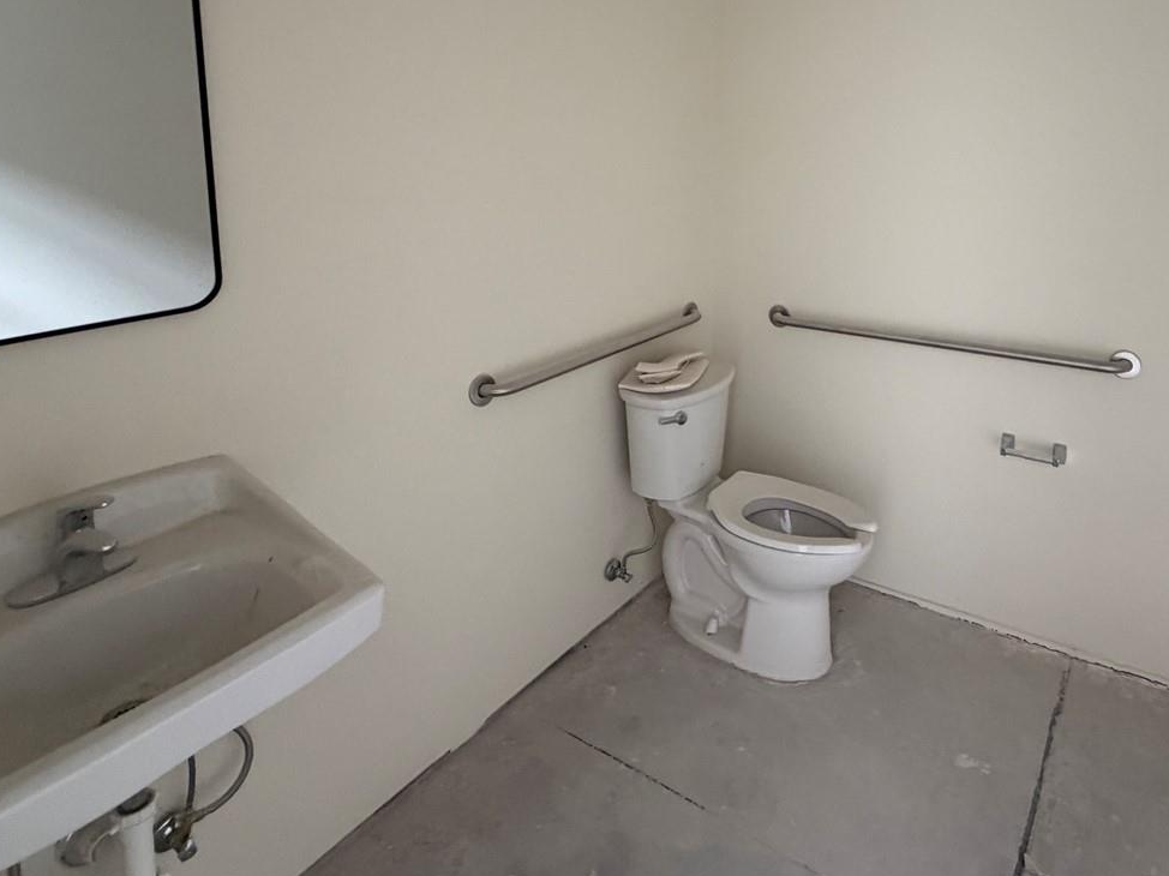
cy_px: 218
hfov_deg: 72.6
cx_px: 738
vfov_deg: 56.0
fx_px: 777
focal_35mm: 23
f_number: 2.2
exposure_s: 1/63
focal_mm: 2.22
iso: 320
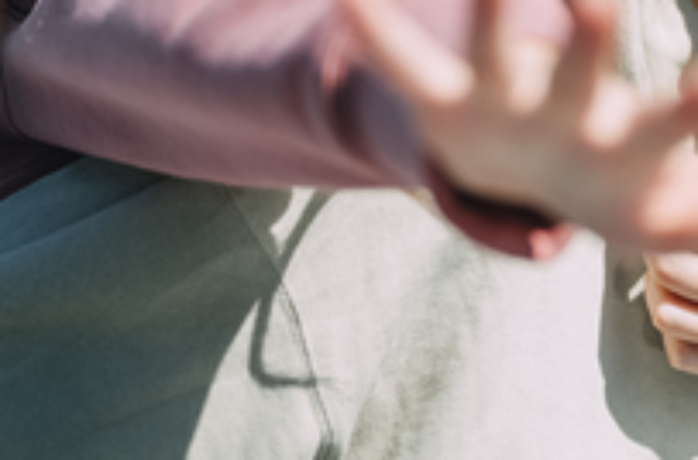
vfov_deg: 8.5
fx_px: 3054
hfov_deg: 12.6
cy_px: -139
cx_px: 935
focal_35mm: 158
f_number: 2.5
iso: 125
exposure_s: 1/3200
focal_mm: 50
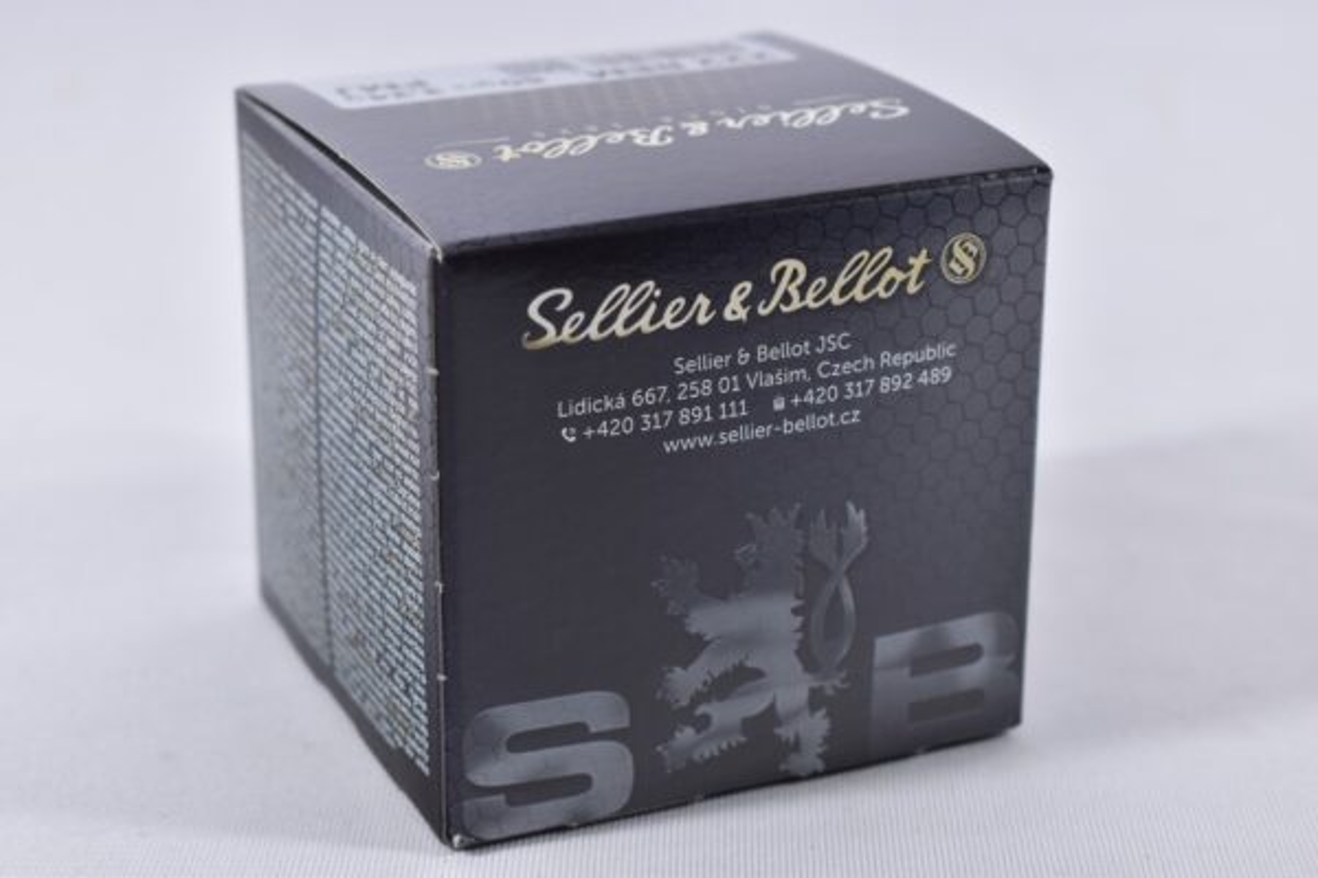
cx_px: 659
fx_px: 2855
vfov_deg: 17.5
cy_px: 439
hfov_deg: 26.0
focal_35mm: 78
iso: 640
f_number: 5.6
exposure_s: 1/50
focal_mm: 52
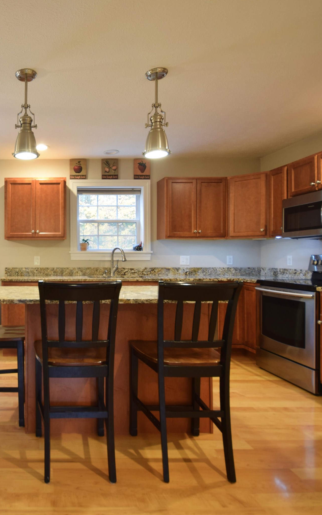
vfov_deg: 77.2
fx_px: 323
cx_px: 35
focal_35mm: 23
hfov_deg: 47.8
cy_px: 257
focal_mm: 10
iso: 200
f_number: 6.3
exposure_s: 1/4
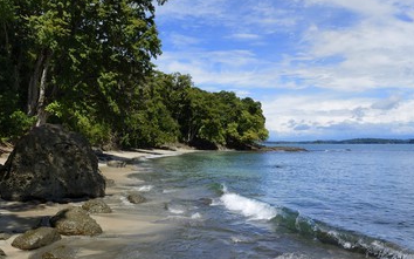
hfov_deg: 64.6
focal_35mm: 29
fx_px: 327
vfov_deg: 43.1
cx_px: 223
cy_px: 132
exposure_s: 1/200
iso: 100
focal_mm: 24
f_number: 10
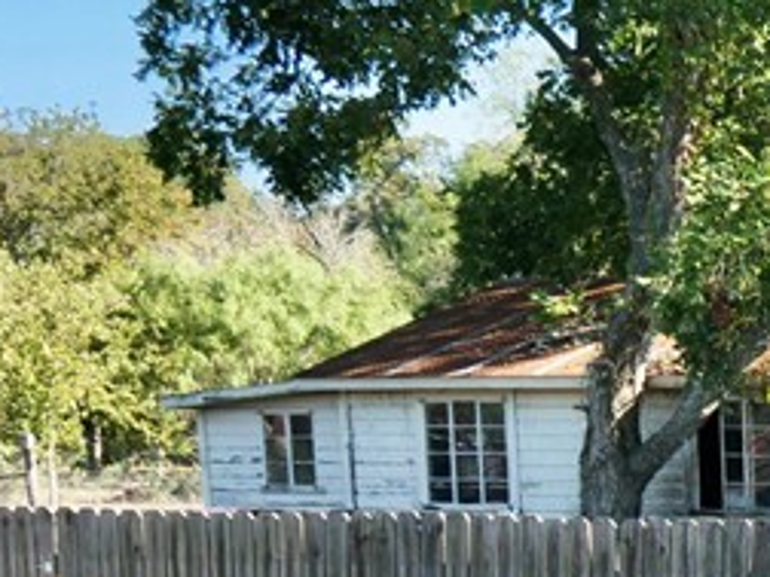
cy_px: 1011
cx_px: 1424
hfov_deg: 14.9
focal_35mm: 114
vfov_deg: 12.0
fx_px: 2536
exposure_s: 1/320
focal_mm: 14
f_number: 5.6
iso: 200
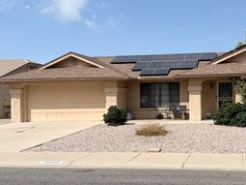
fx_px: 334
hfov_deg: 39.5
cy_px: 97
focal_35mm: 47
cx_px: 180
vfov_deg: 30.8
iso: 80
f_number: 1.78
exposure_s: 1/8130
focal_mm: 6.76
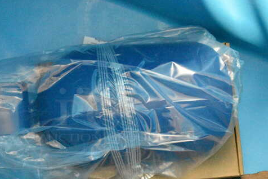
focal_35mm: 100
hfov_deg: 20.4
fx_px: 745
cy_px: 114
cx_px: 97
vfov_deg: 13.7
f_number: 5.6
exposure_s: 1/80
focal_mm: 52
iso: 18000
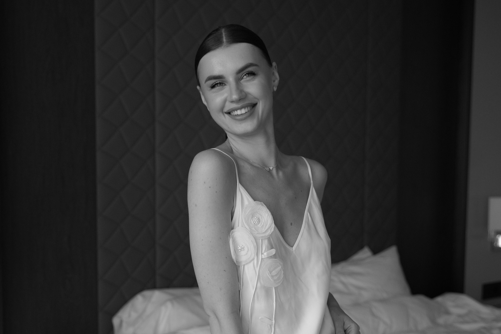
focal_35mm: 40
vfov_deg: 33.4
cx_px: 250
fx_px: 557
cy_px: 167
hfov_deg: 48.5
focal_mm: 40
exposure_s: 1/1000
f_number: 2.8
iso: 640
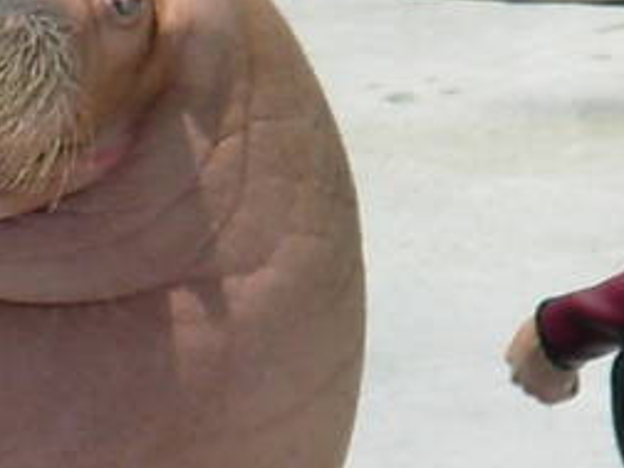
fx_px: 21704
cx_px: -438
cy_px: 391
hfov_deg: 1.6
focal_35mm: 1204
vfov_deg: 1.2
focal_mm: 31.4
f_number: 5
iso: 50
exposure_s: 1/627
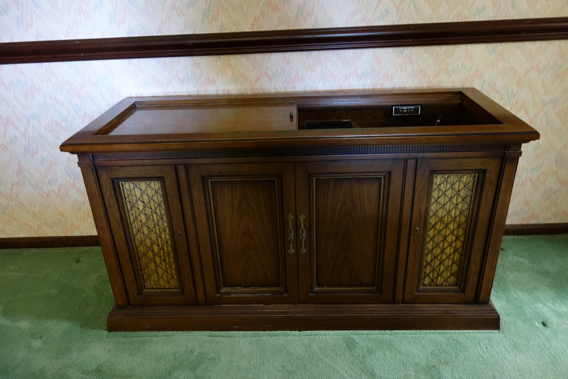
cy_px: 190
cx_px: 284
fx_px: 442
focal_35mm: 28
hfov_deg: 65.5
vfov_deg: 46.4
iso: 500
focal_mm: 10.4
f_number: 1.8
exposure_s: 1/30
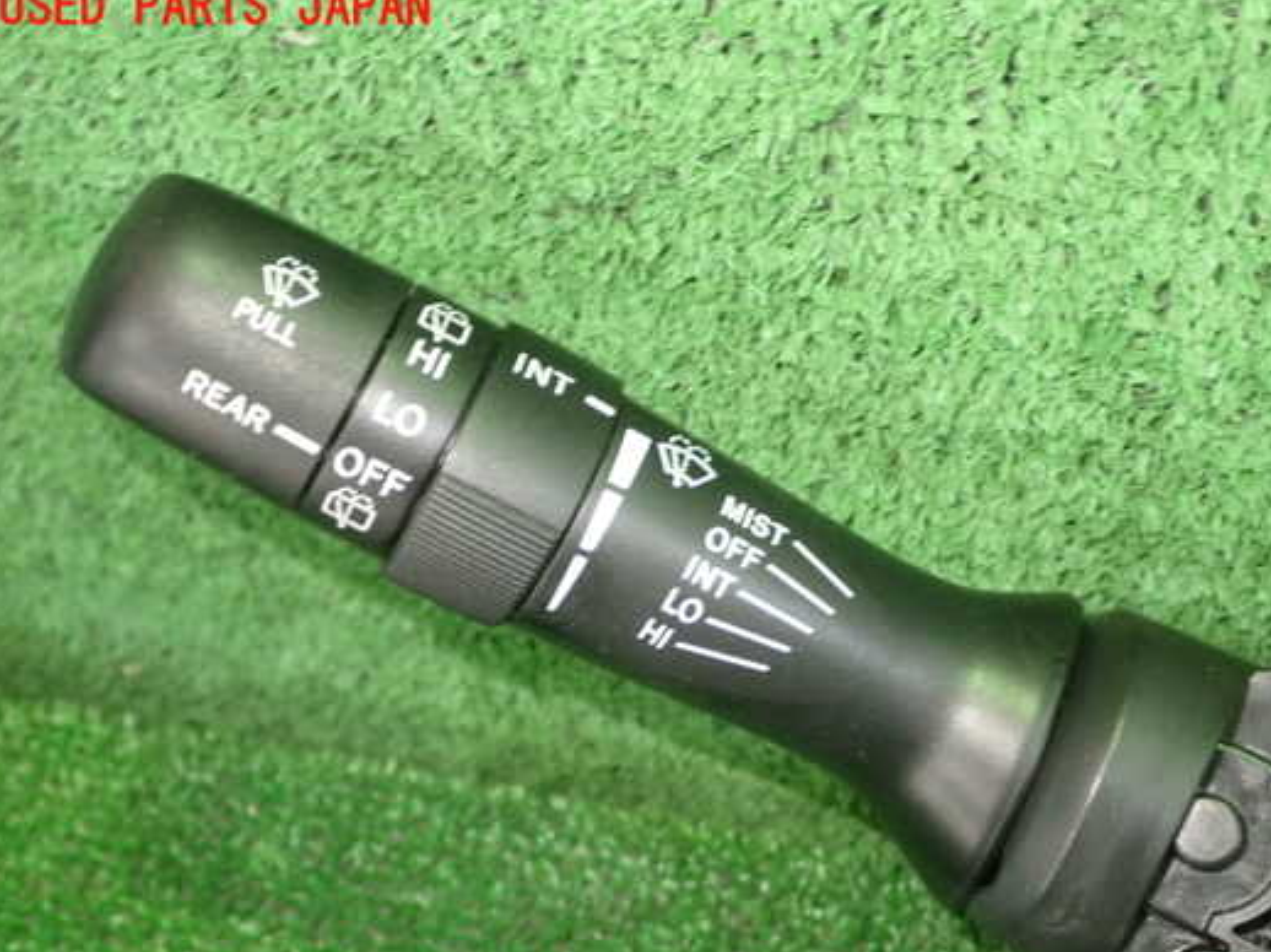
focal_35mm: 51
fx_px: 1872
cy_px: 530
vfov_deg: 28.5
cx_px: 721
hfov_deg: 37.4
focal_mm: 7.84
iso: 800
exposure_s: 1/30
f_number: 2.9
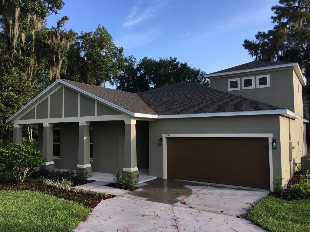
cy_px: 116
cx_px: 155
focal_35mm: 29
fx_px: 260
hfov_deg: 61.7
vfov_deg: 48.2
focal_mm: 4.15
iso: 25
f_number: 2.2
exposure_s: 1/466
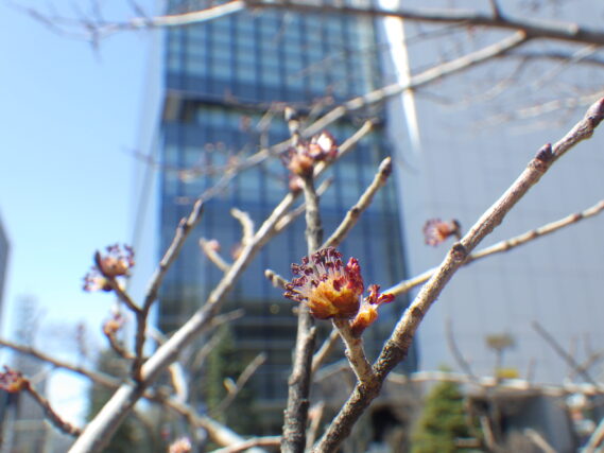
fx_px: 593
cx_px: 302
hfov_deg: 53.9
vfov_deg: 41.8
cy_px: 226
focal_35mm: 34
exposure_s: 1/400
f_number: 4.6
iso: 125
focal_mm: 6.1
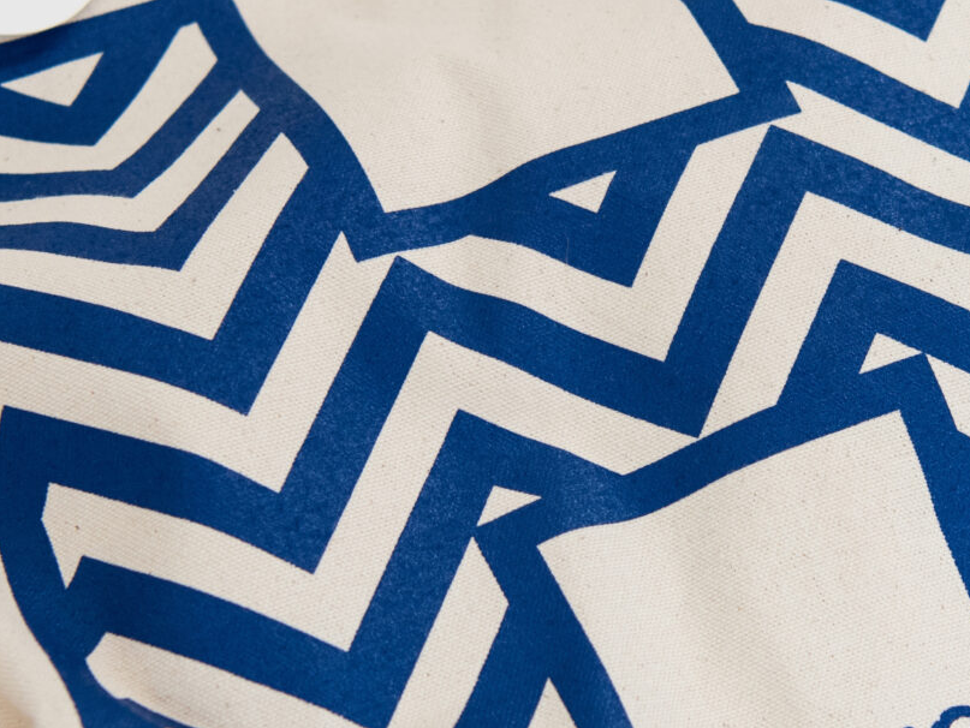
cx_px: 786
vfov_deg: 12.2
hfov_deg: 16.0
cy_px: 343
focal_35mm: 122
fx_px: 3420
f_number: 4
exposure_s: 1/80
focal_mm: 40
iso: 400
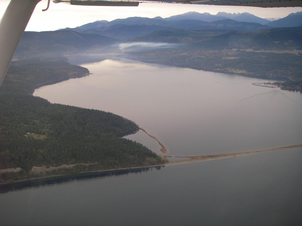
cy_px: 113
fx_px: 332
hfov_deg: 49.0
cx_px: 151
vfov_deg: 37.7
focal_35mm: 38
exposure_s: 1/125
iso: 50
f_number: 3.3
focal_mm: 6.3
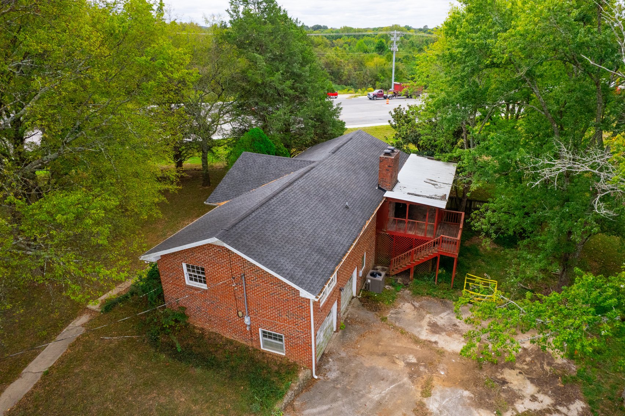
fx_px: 382
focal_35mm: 22
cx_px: 312
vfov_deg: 57.2
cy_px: 208
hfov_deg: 78.6
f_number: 2.8
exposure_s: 1/400
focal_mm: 8.38
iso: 100
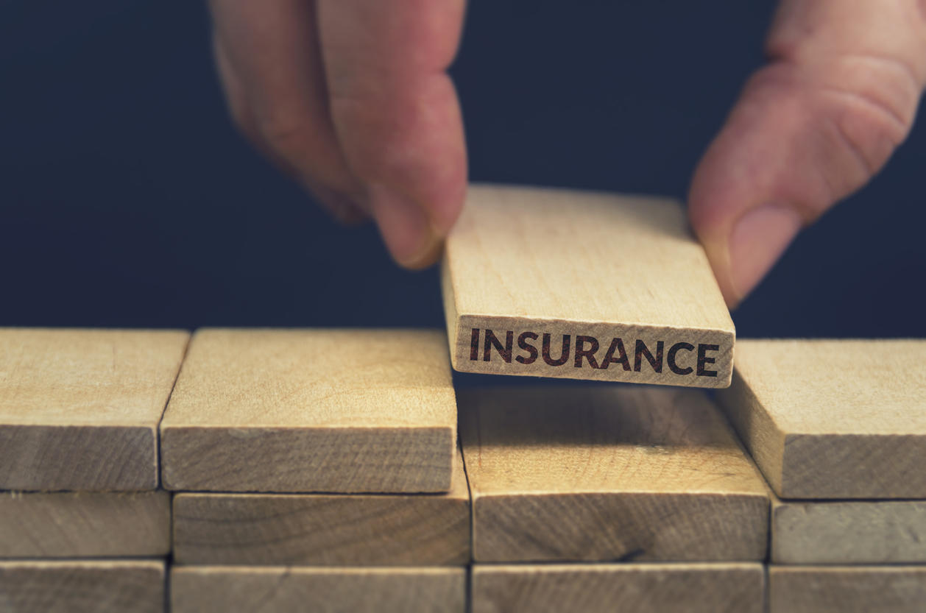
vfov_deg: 8.7
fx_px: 4043
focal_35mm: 158
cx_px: 463
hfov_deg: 13.1
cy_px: 306
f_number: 11
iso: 100
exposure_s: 1/160
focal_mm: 105
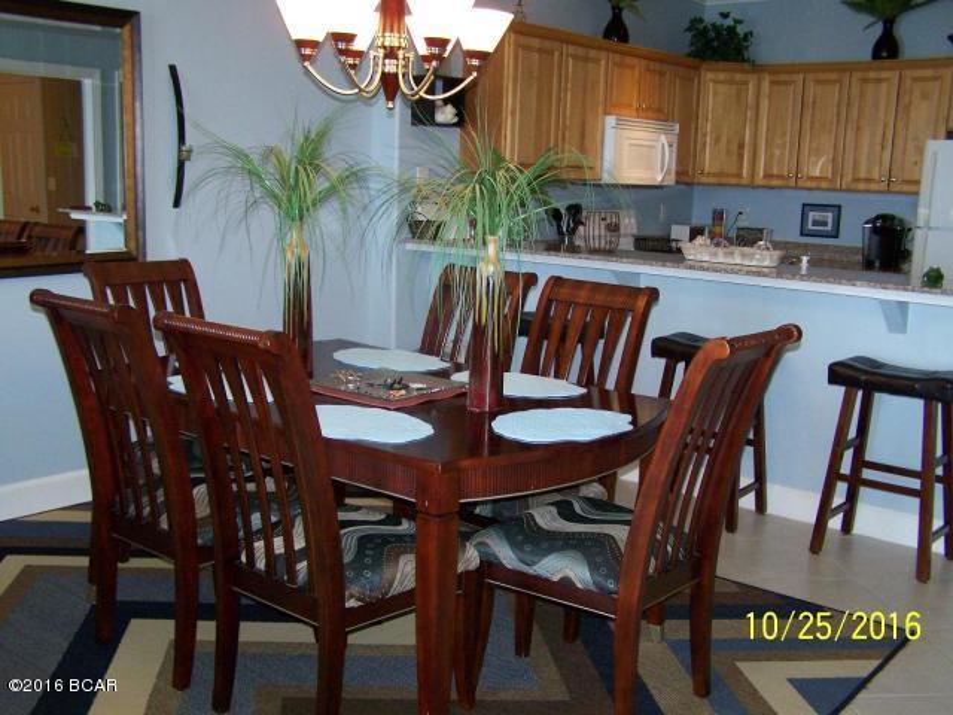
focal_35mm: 38
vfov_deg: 37.7
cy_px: 358
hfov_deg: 49.0
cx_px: 476
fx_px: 1046
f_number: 2.8
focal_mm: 6.3
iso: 160
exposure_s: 1/60
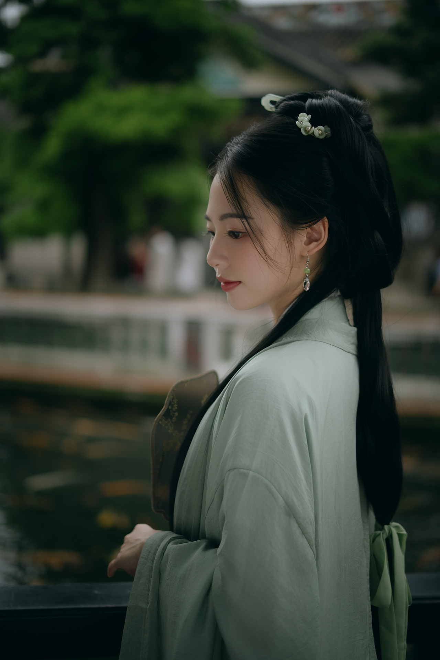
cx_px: 220
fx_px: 916
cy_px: 330
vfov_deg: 39.6
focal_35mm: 50
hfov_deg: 27.0
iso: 100
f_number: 1.8
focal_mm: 50
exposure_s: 1/125
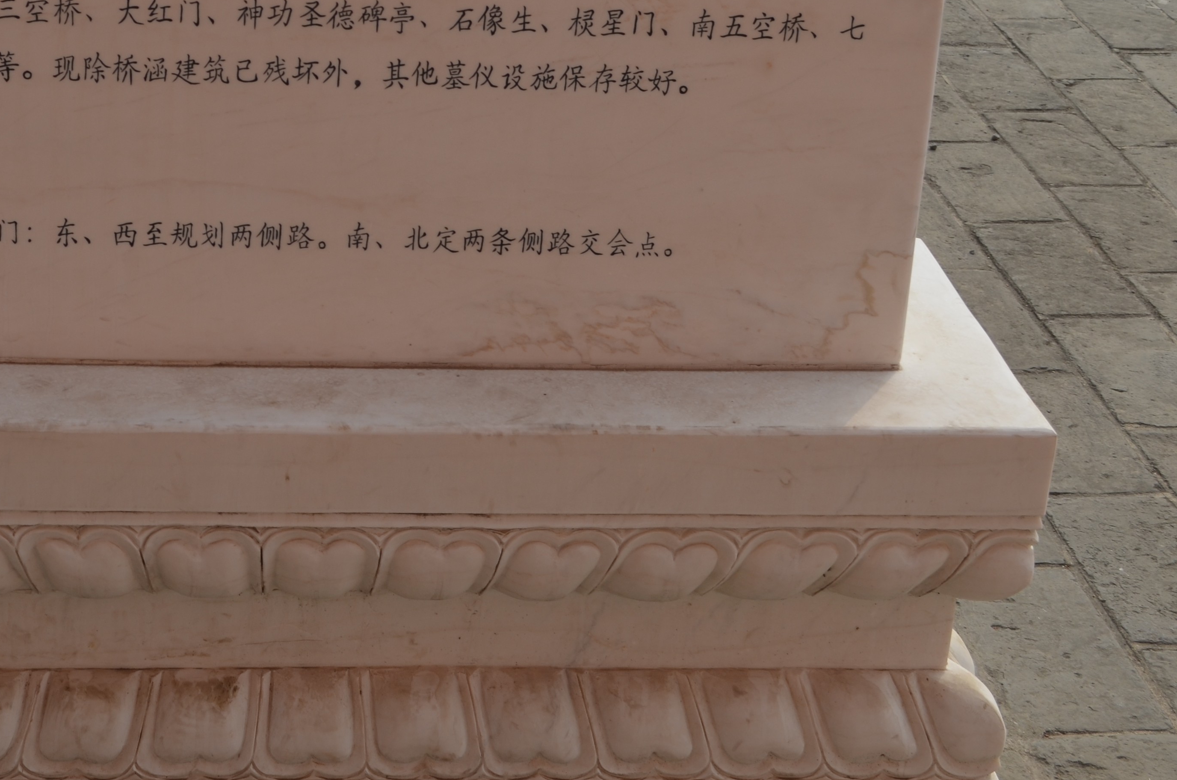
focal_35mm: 78
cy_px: 140
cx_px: 227
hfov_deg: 25.6
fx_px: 2542
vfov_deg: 17.3
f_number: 8
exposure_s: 1/250
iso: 100
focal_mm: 29
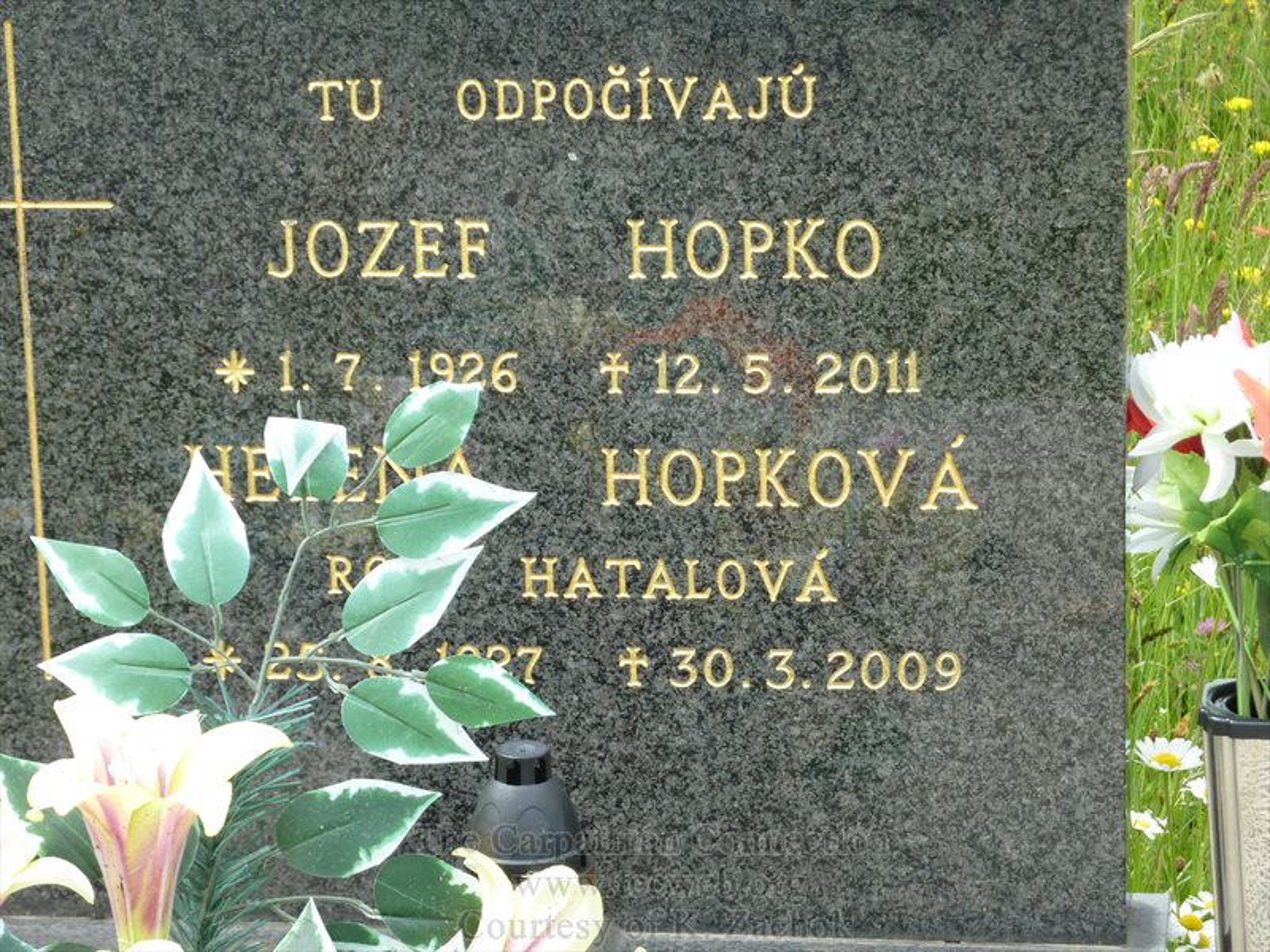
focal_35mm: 111
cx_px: 635
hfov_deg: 17.7
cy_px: 476
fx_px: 4072
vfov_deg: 13.3
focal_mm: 18.2
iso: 80
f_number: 4.4
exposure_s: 1/160
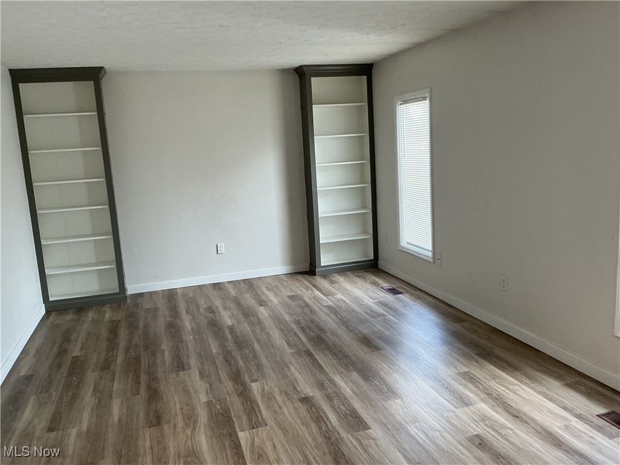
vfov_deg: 48.2
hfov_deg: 61.7
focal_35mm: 29
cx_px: 310
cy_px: 232
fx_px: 519
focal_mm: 3
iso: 80
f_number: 1.8
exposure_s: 1/60
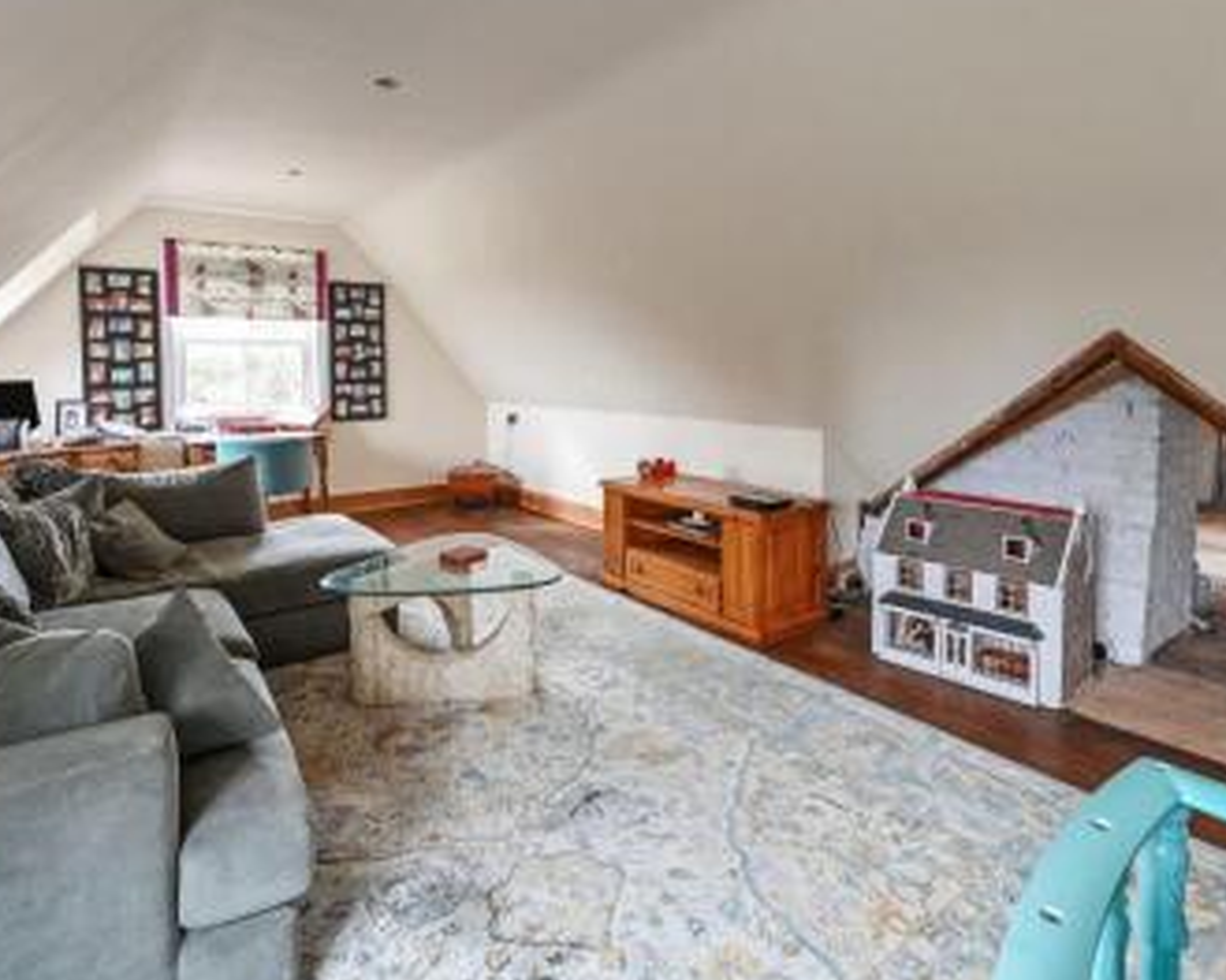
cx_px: 596
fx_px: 689
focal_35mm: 19
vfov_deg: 70.4
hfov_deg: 83.3
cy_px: 419
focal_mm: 14
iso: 400
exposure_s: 1/5
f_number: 9
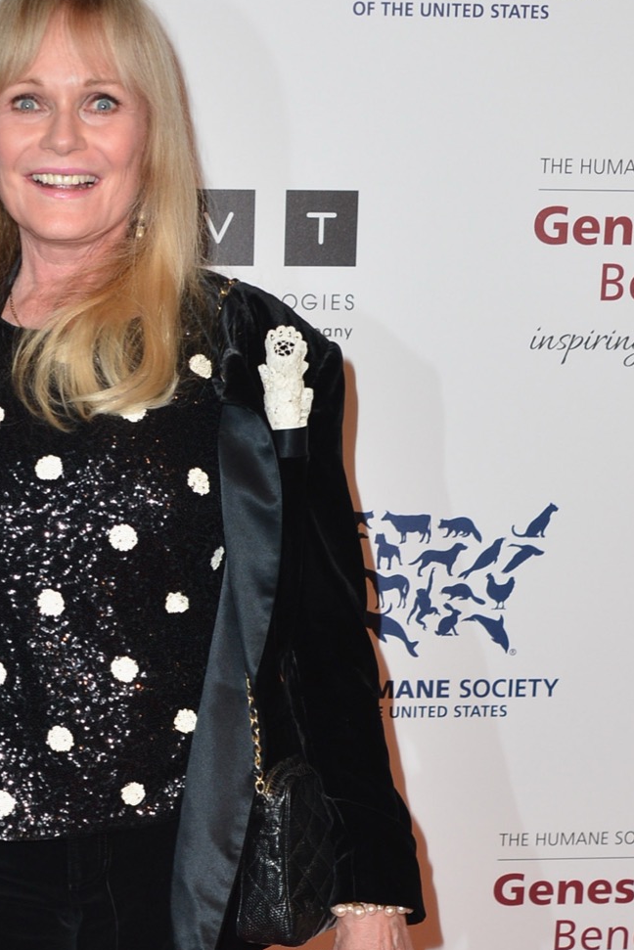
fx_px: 1848
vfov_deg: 27.8
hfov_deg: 19.1
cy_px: 846
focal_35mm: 70
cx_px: 51
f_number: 6.3
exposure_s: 1/250
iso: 640
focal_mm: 34
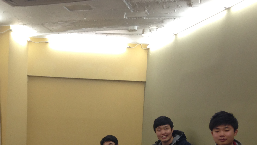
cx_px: 36
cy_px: 148
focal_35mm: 69
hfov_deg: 29.6
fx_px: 470
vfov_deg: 17.1
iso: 64
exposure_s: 1/30
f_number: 2.4
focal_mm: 4.12
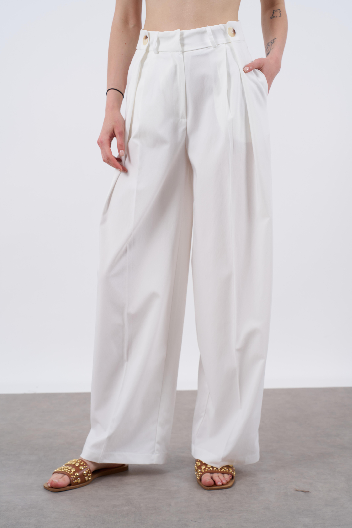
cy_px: 264
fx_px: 909
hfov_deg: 21.9
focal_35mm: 62
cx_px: 176
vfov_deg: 32.4
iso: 125
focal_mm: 62
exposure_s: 1/160
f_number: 7.1
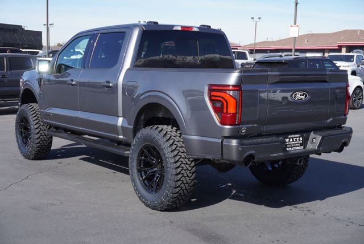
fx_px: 501
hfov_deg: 39.9
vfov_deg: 27.3
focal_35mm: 50
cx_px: 182
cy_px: 122
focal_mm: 33
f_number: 8
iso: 100
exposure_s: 1/160
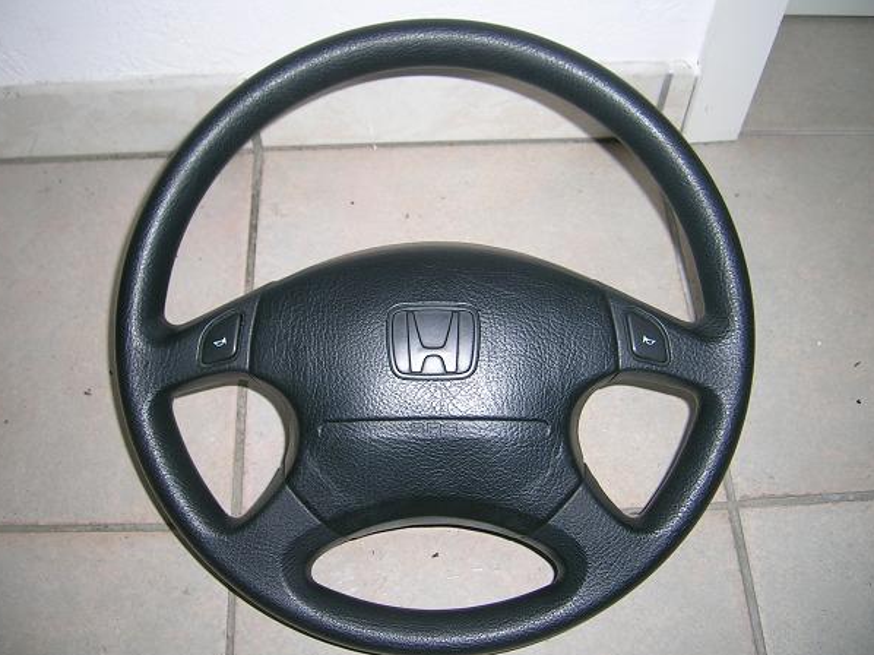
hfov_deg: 51.4
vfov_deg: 39.6
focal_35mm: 36
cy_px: 336
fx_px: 909
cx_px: 429
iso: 50
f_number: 2.8
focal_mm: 5.4
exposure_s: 1/60.1
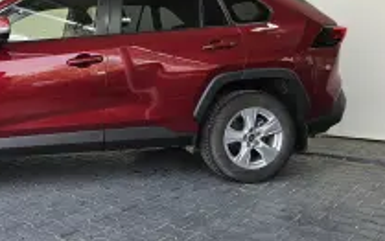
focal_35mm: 42
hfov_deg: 44.2
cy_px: 114
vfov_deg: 30.6
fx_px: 441
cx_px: 61
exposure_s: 1/100
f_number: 1.7
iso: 16
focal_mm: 6.3
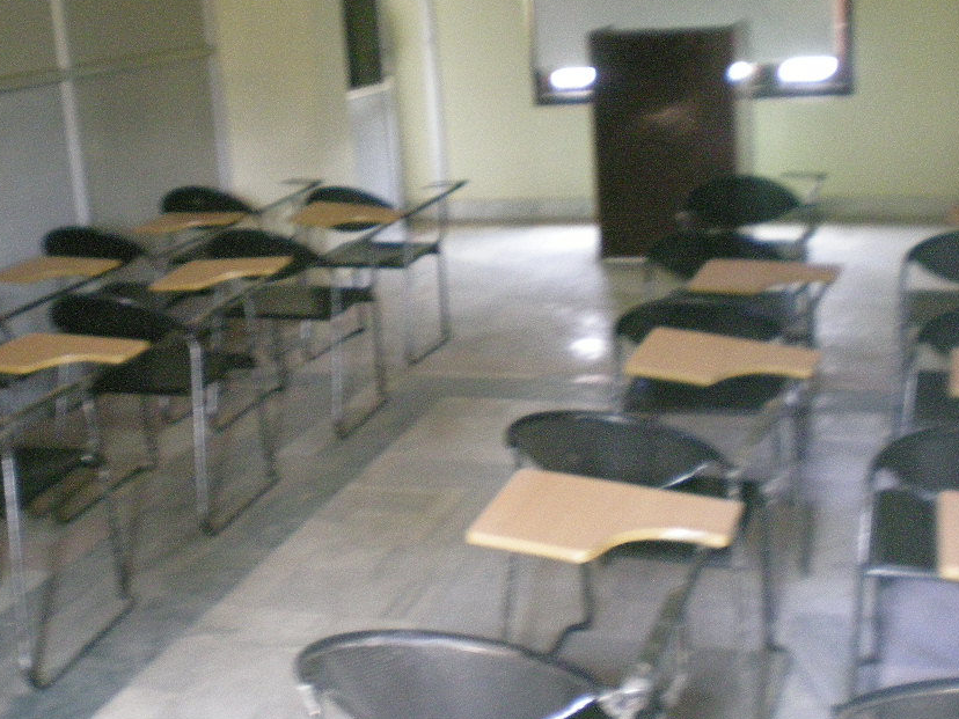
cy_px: 307
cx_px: 455
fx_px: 1302
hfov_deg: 40.4
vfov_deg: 30.8
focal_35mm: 47
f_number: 3.1
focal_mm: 6.3
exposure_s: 1/8
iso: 653
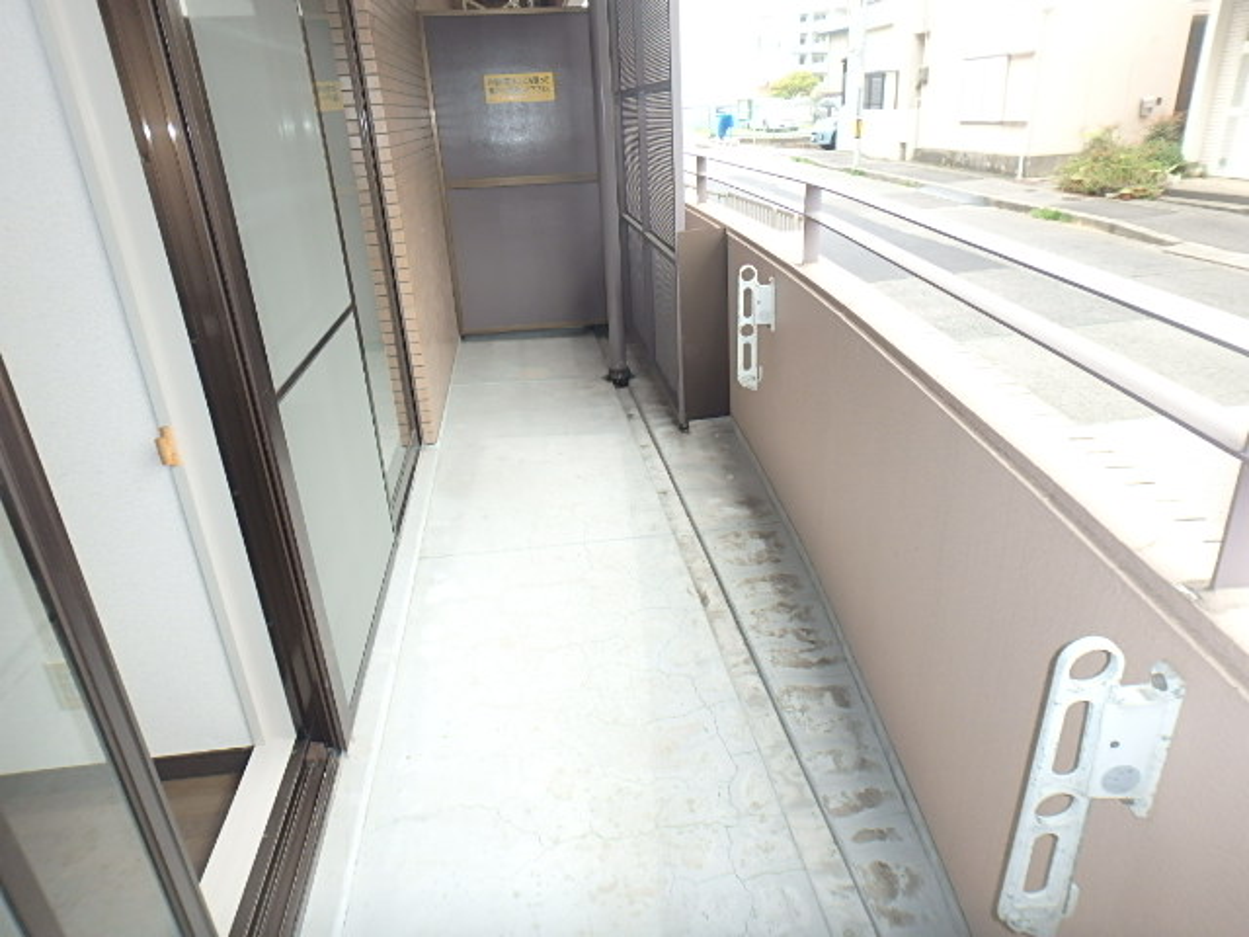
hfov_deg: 79.0
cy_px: 468
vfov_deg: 63.4
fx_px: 758
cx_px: 624
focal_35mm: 21
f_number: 3.5
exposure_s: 1/80
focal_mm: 3.7
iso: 125
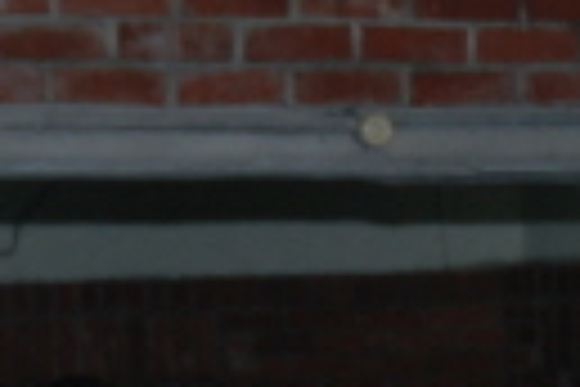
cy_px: 896
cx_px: 171
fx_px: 4587
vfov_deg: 4.7
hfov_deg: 7.2
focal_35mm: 285
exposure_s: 1/60
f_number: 7.1
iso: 200
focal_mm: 35
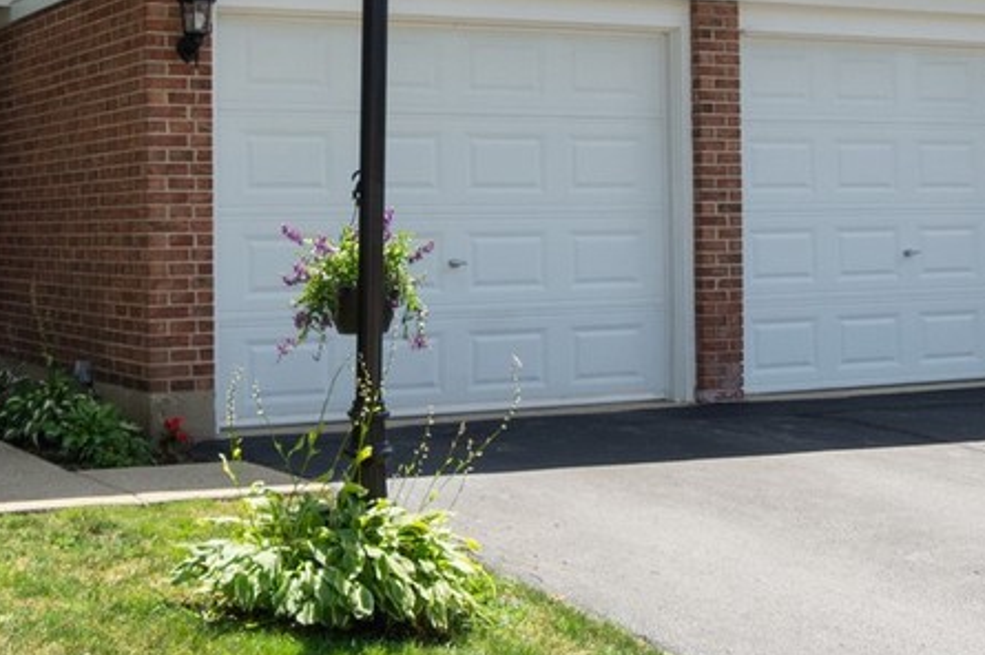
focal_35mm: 52
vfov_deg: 23.8
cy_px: -124
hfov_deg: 37.6
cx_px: 279
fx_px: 1419
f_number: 9
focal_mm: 9.5
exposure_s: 1/200
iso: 200
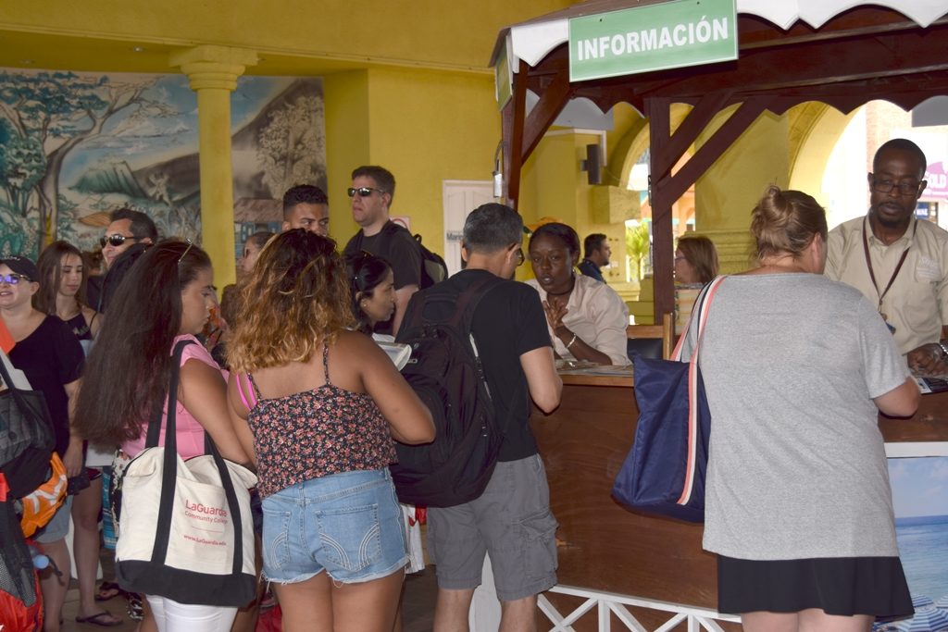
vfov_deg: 23.8
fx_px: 1501
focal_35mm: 57
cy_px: 316
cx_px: 474
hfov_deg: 35.0
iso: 100
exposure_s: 1/125
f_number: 5.6
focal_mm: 38
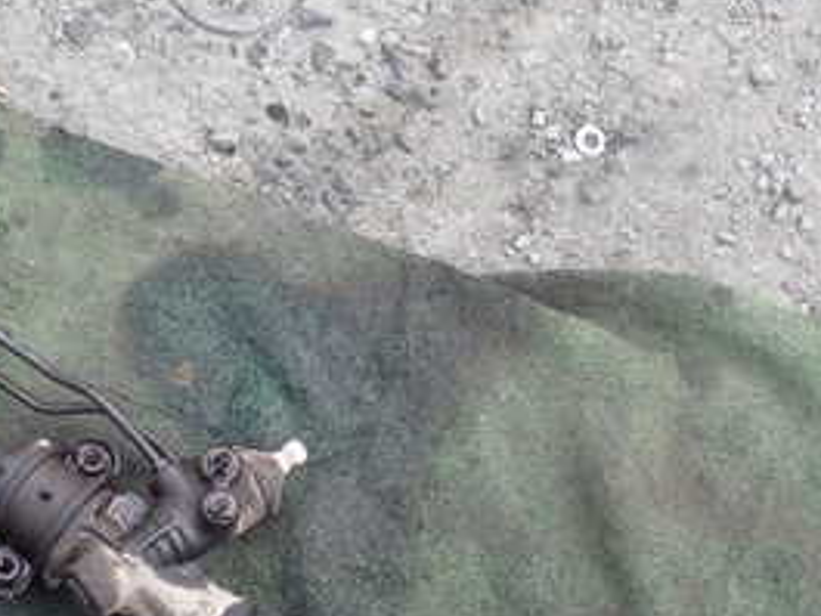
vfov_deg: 21.6
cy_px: 409
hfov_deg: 27.6
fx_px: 1614
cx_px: 96
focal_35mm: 68
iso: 100
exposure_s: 1/125
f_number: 3.2
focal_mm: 5.4
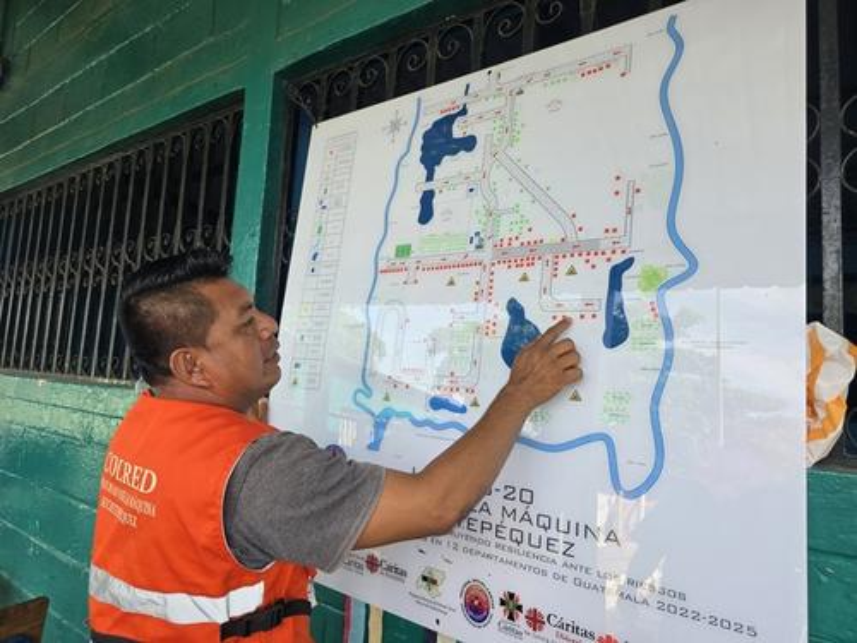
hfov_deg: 73.9
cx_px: 428
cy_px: 322
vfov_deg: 58.9
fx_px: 569
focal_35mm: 23
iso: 40
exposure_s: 1/180
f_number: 1.7
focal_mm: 6.3
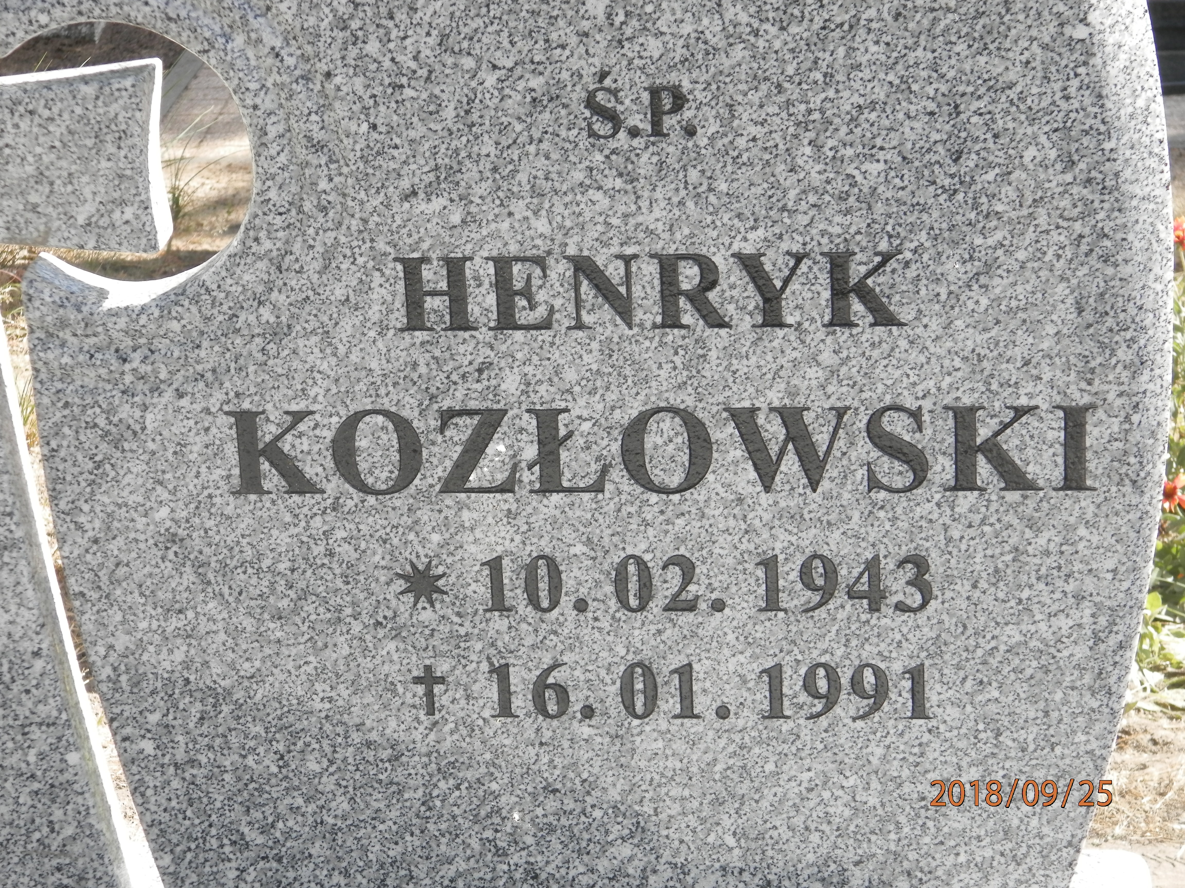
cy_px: 444
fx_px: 3629
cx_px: 592
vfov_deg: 14.0
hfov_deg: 18.5
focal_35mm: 106
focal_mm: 19
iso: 100
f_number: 4.5
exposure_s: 1/160
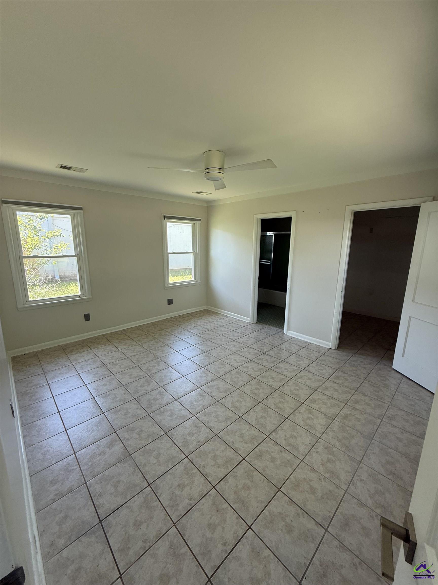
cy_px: 292
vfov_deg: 102.1
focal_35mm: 14
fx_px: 236
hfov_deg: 85.7
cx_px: 219
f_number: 2.2
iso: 100
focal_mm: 2.22
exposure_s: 1/99
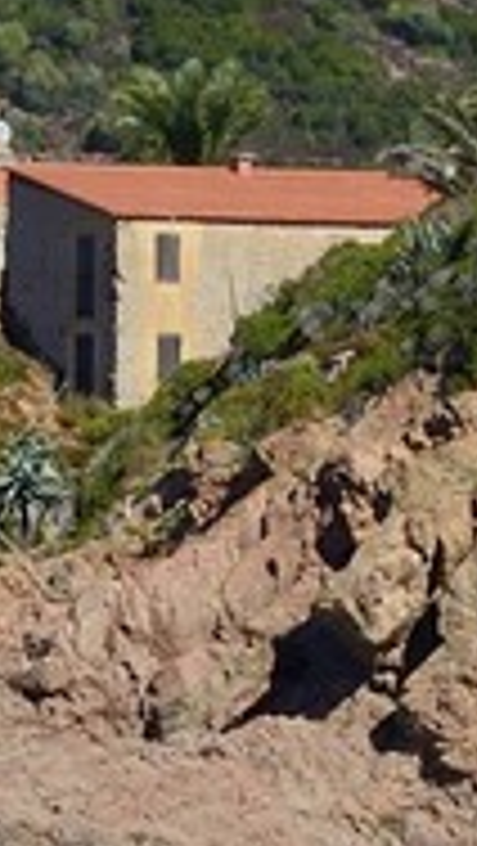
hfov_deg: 1.9
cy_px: -500
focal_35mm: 625
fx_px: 14028
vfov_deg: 3.4
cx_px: 2871
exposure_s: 1/500
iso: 400
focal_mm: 70
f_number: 10
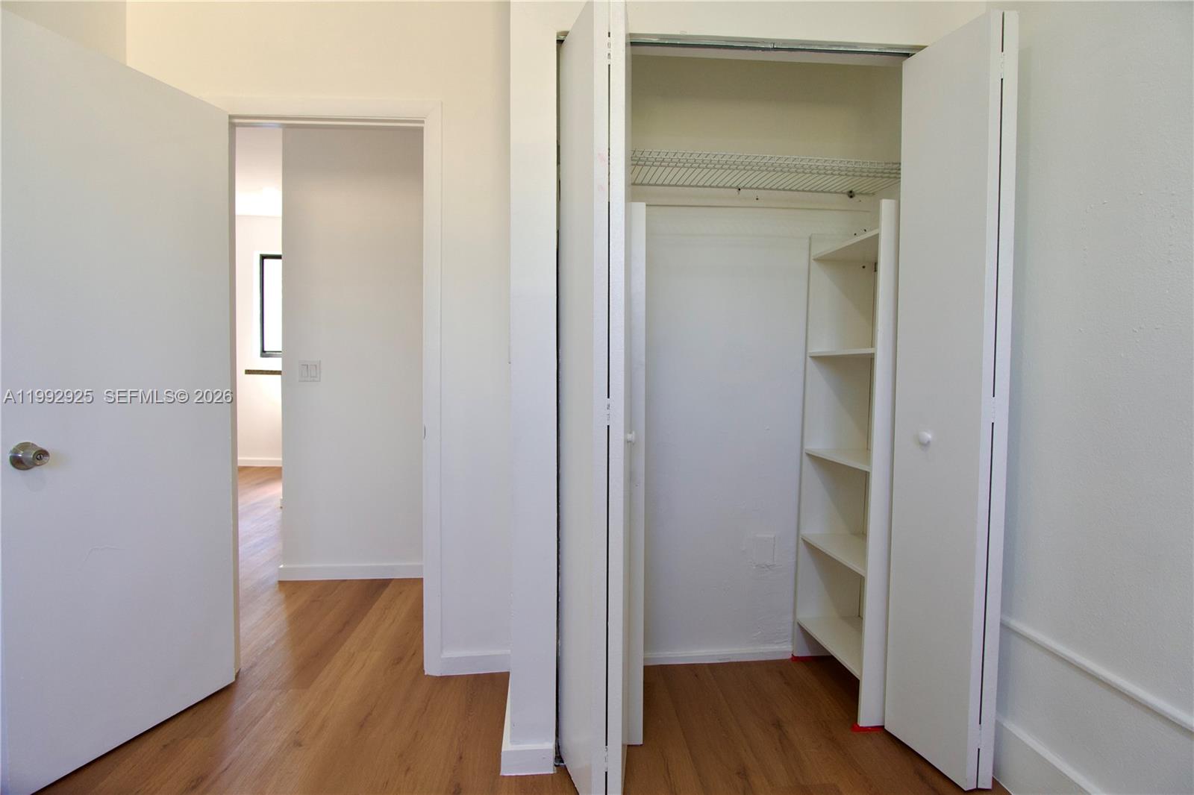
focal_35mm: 18
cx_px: 597
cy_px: 398
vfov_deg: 67.4
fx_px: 597
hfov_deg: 90.0
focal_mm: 12
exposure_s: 1/160
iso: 250
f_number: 4
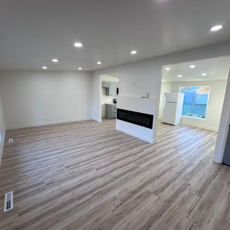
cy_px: 115
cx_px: 120
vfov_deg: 84.0
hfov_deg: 83.9
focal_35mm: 17
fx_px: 128
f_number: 2.2
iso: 80
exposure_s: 1/120
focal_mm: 2.22
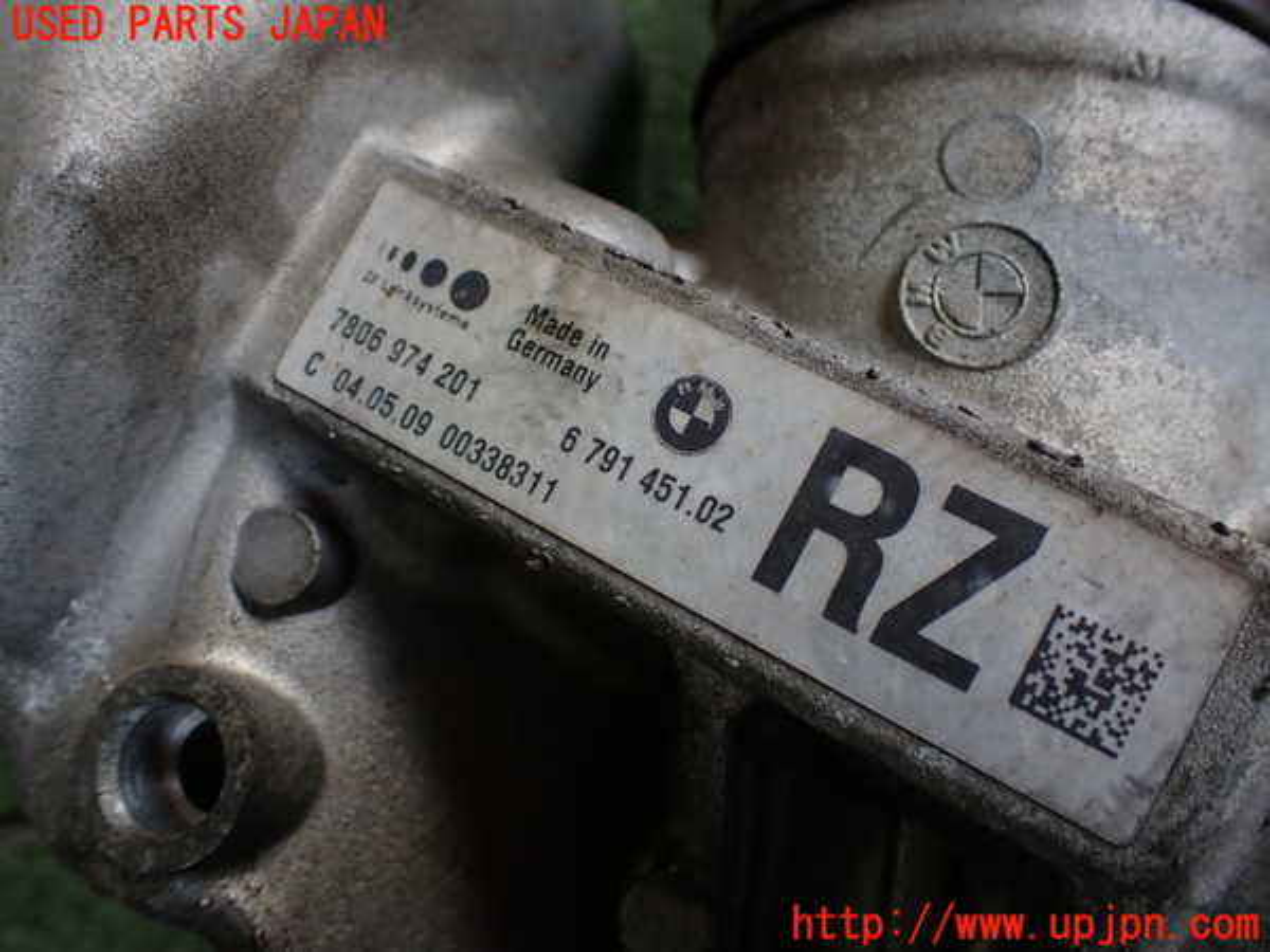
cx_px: 635
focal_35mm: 30
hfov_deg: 60.0
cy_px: 476
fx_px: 1101
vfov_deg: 46.8
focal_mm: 5.4
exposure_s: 1/125
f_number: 2.3
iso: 100
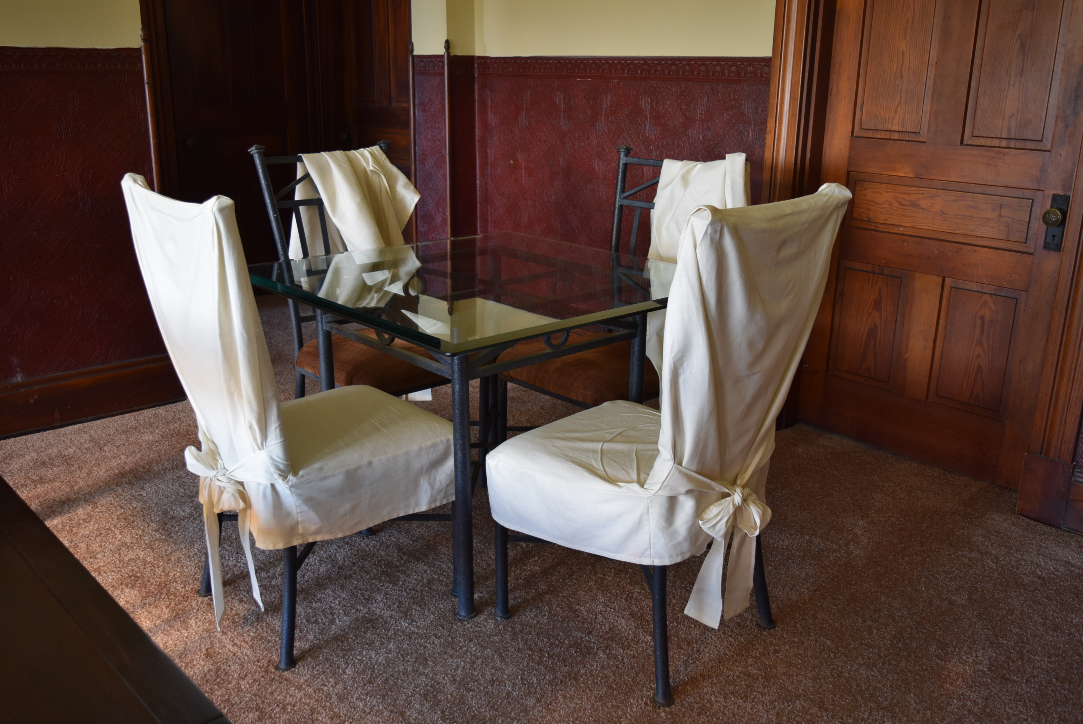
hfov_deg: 57.2
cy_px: 362
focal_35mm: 33
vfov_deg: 40.0
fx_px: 993
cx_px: 542
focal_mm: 22
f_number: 4
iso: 400
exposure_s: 1/60
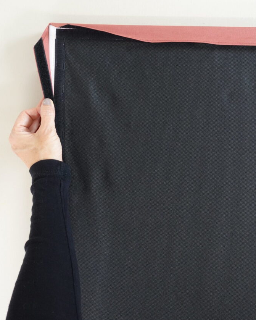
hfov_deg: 32.1
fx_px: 445
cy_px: 136
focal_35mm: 47
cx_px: 128
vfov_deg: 39.4
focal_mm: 14.9
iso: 800
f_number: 2.8
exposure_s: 1/50
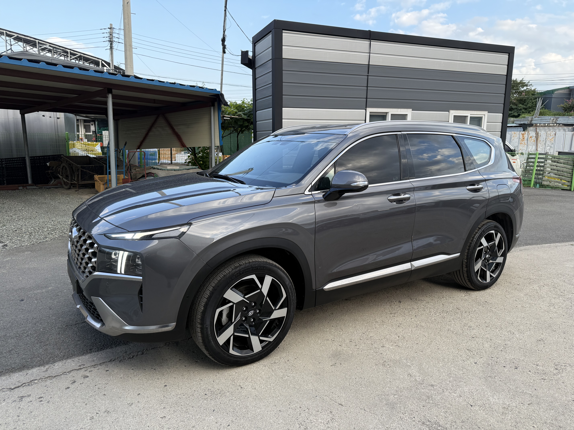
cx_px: 287
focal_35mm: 24
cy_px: 215
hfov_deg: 71.6
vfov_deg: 56.8
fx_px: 398
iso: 100
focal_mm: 6.76
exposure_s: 1/849
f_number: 1.78
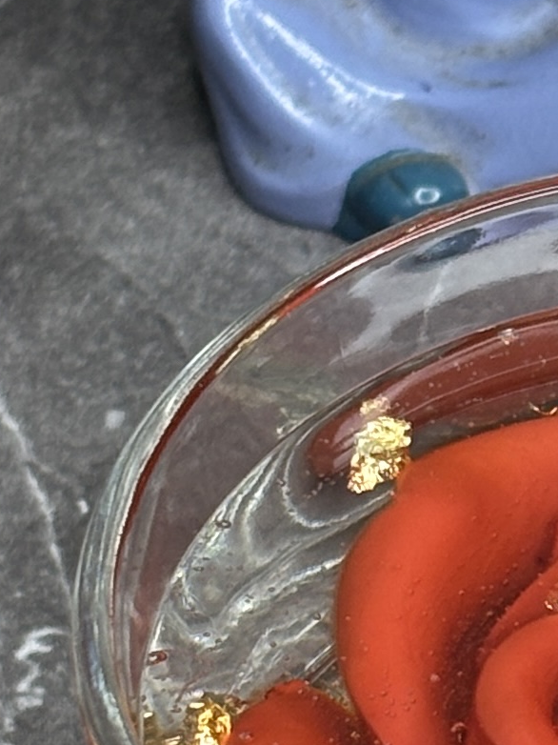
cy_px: 784
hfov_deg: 8.7
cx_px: 710
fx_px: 3634
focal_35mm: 169
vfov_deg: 11.6
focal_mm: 5.96
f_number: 1.6
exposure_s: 1/100
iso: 64
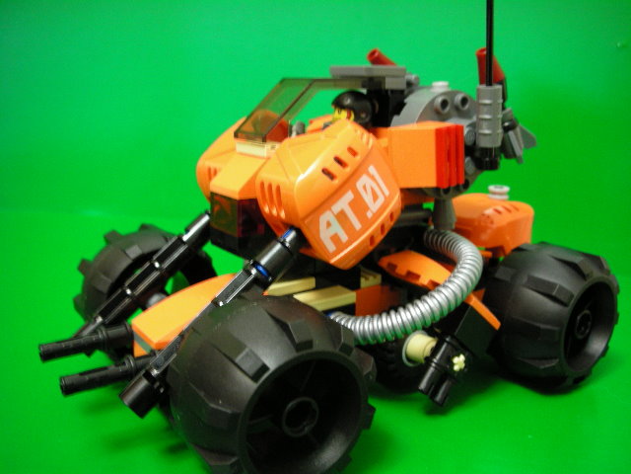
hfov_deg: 52.6
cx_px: 316
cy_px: 237
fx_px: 638
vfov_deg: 40.7
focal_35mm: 35
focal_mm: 5.8
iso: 200
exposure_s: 1/3
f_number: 3
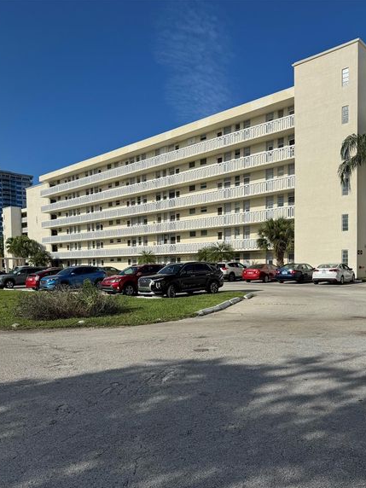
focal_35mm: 28
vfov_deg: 63.1
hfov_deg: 49.7
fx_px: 395
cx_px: 173
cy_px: 282
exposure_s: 1/9009
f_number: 1.78
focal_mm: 6.76
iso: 80
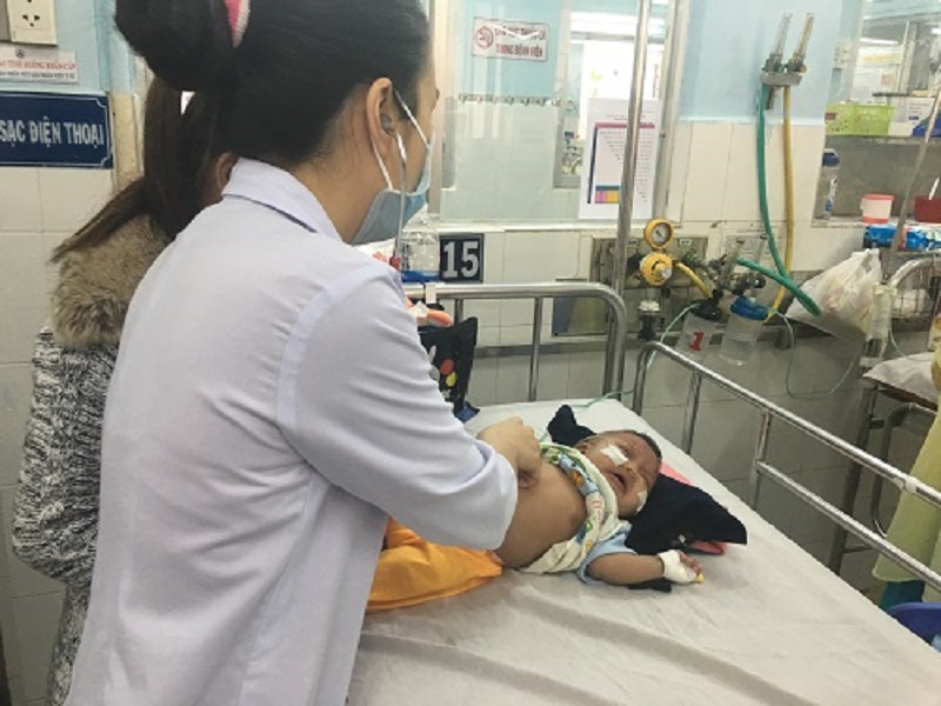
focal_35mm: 29
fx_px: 788
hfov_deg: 61.7
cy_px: 353
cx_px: 470
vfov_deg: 48.2
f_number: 2.2
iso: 40
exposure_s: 1/17
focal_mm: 4.15
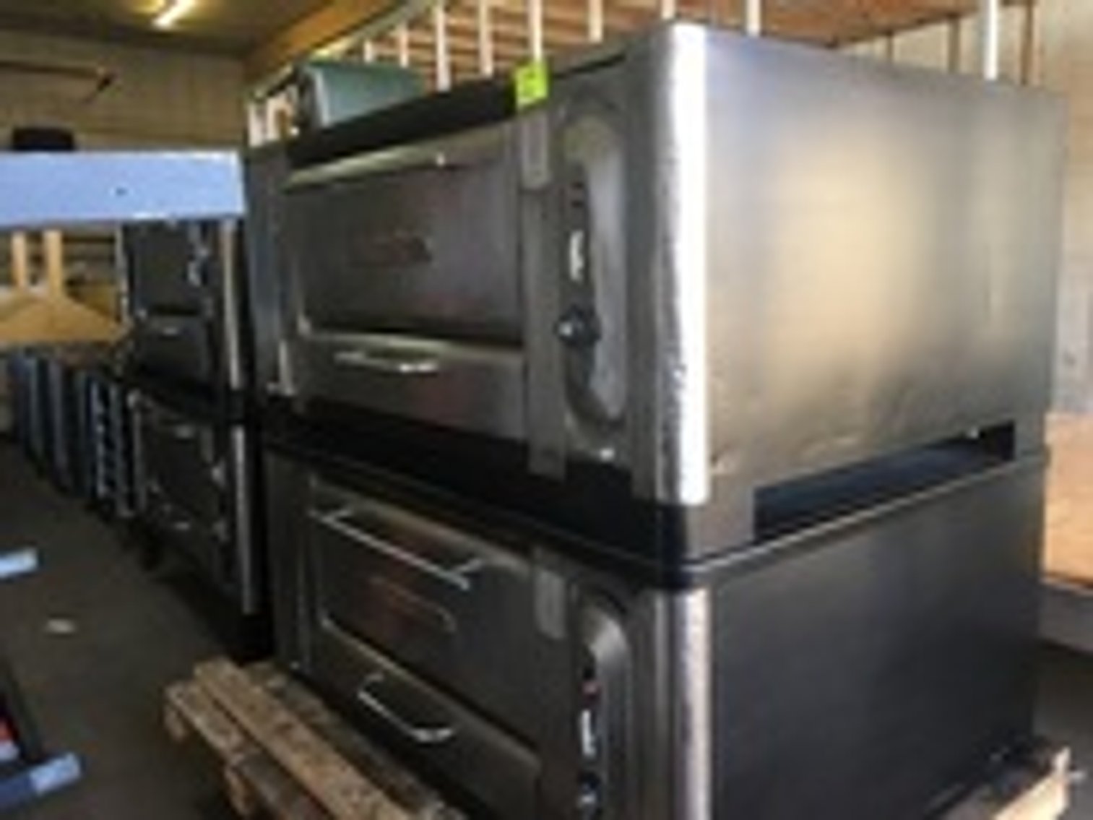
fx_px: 916
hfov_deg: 61.7
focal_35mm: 29
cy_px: 410
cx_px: 546
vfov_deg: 48.2
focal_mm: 4.15
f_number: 2.2
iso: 50
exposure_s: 1/30
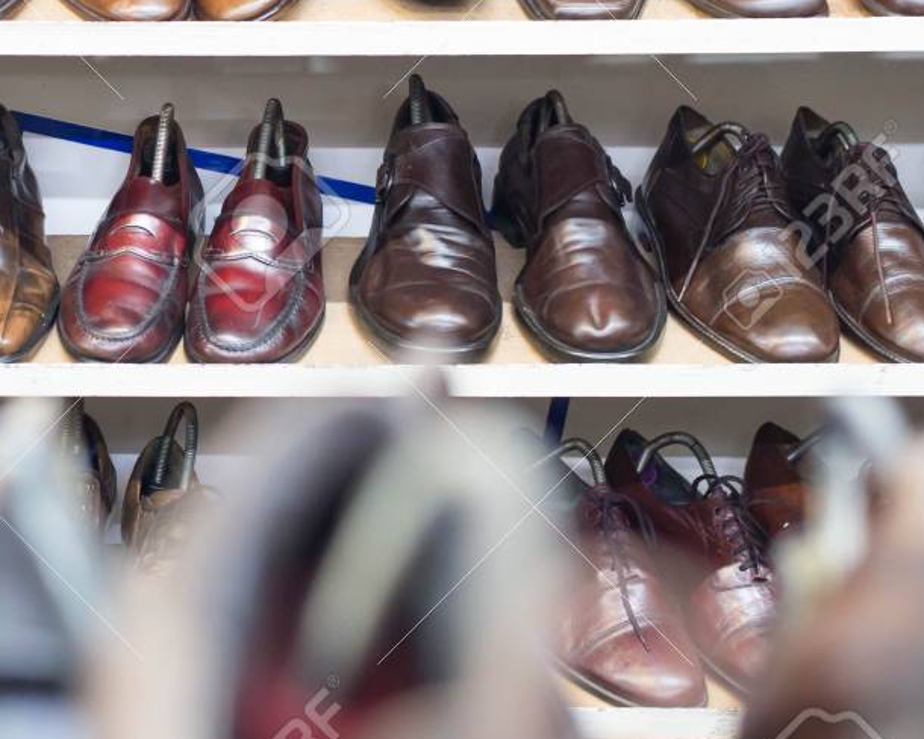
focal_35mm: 100
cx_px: -21
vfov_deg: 15.3
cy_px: 170
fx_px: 2735
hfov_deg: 18.6
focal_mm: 50
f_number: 3.5
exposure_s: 1/50
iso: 1600
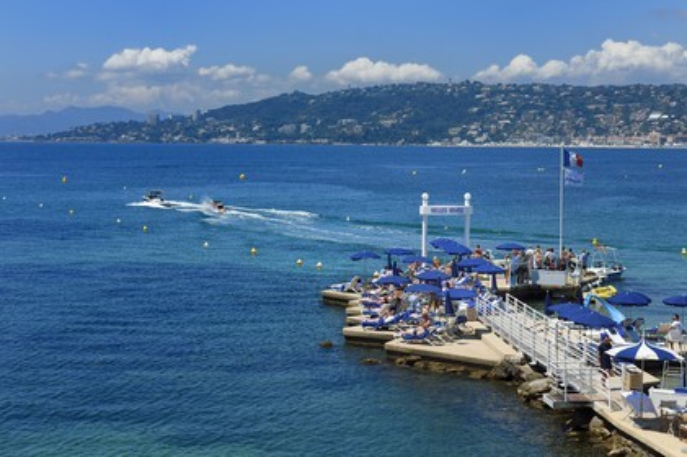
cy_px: 228
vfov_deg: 19.4
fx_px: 1335
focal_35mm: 70
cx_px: 344
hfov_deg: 28.9
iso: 200
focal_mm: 70
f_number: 13
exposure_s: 1/400
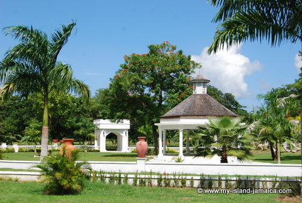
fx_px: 480
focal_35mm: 57
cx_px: 151
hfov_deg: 35.0
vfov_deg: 23.9
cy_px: 102
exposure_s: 1/250
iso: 110
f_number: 10
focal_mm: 38
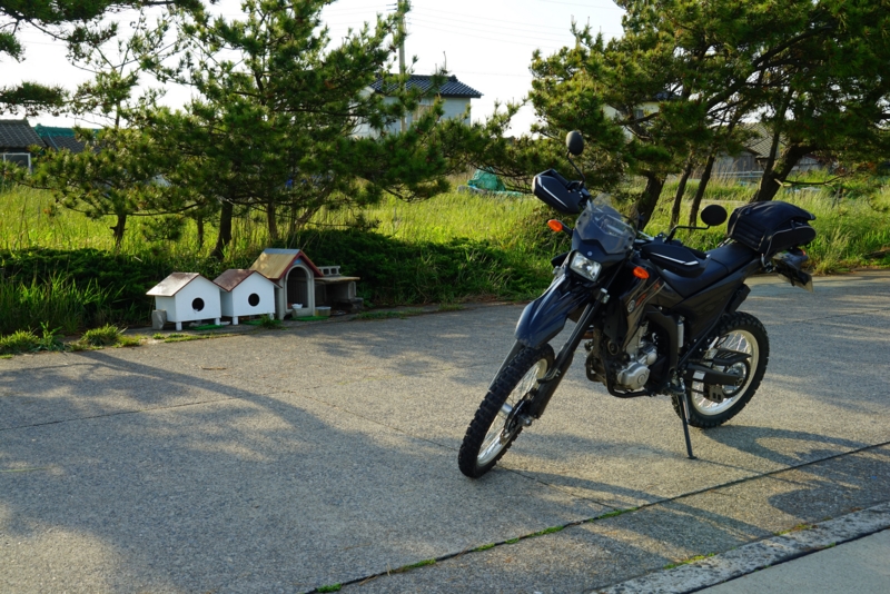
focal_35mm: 39
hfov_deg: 49.5
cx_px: 445
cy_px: 297
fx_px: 964
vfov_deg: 34.2
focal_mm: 39
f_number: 8
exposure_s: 1/90
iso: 100
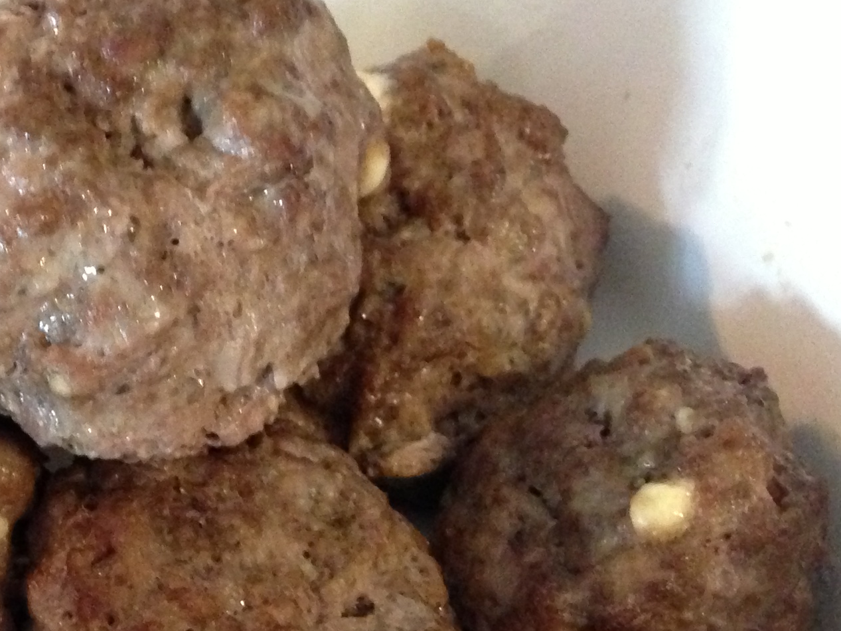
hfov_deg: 22.3
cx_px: 48
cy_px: 749
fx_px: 2065
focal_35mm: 85
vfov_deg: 16.7
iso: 640
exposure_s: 1/15
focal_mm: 4.13
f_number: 2.4
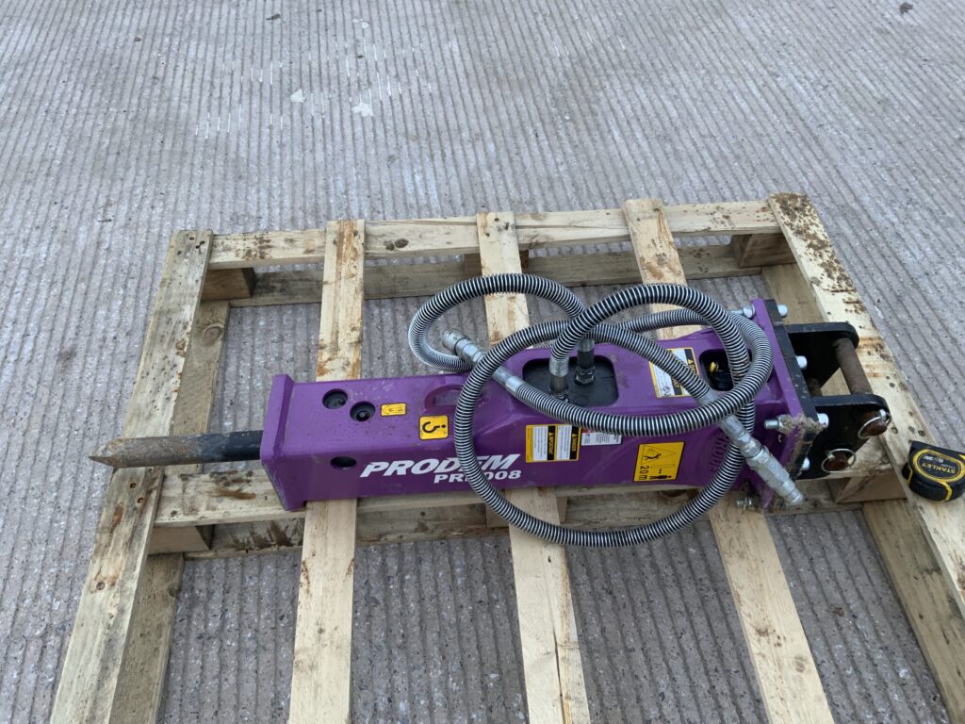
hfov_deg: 61.7
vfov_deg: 48.2
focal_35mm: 29
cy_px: 362
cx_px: 482
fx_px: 808
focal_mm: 3
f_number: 1.8
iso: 64
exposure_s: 1/122
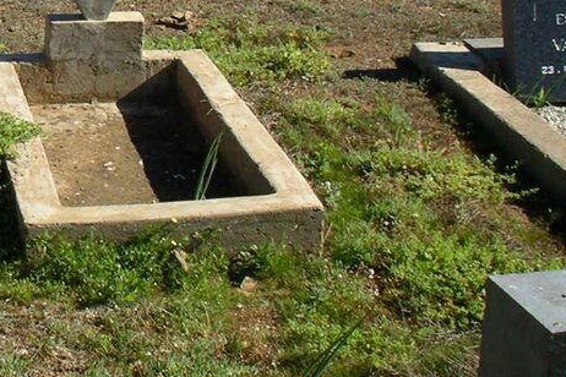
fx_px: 1572
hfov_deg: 19.4
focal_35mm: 100
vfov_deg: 13.6
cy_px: 58
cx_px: -86
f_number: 6.9
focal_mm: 5.7
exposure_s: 1/160
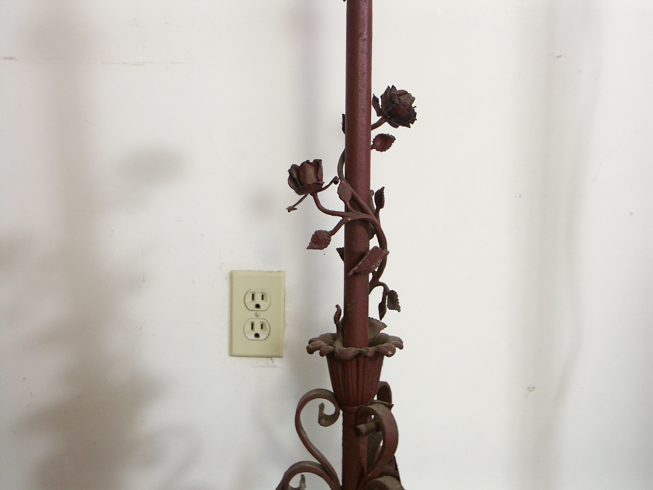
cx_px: 326
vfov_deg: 28.6
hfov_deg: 37.5
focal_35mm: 51
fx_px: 962
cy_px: 245
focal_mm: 13.23
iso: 100
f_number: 3.5
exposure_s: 1/13
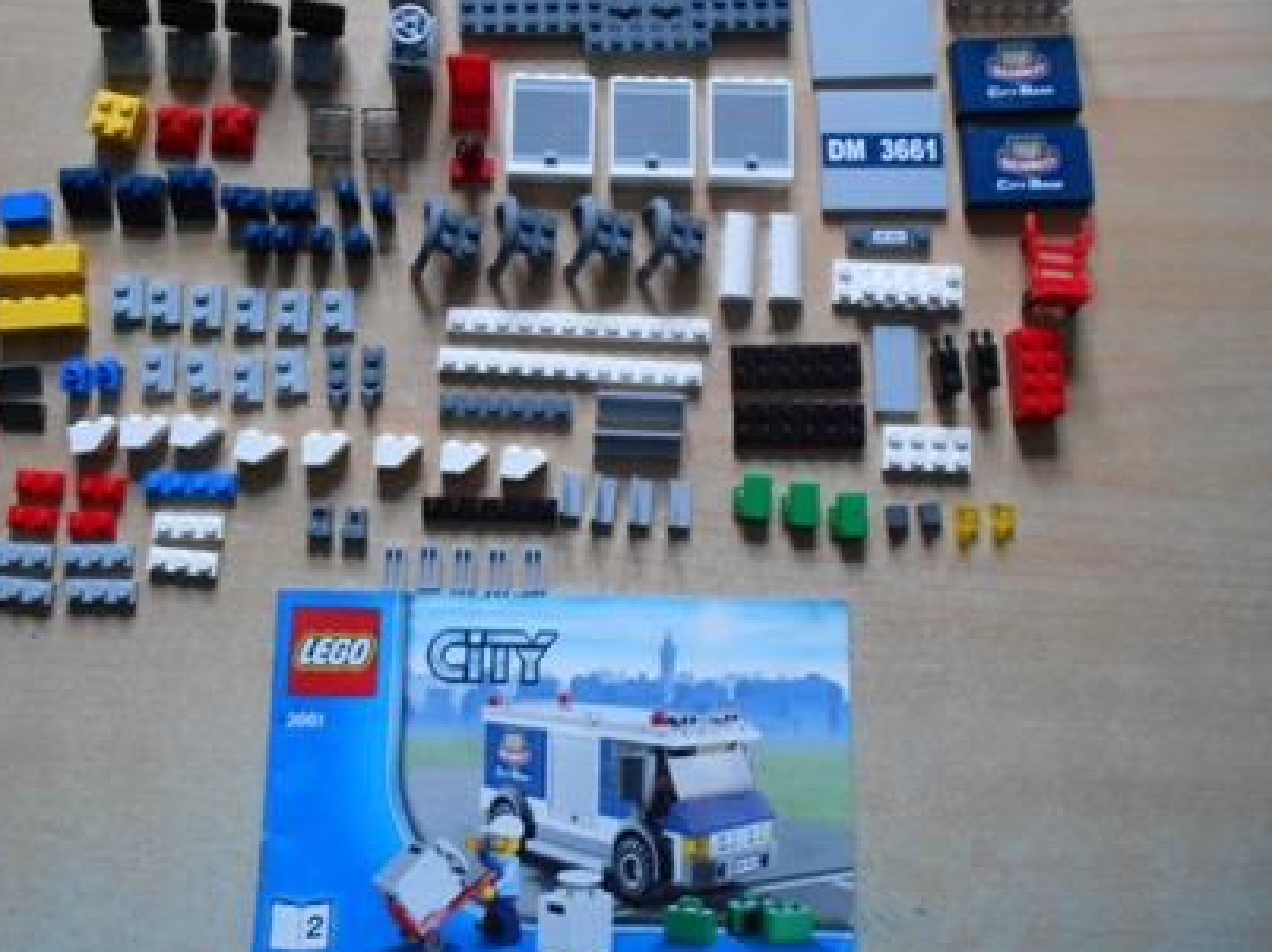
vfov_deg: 48.2
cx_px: 566
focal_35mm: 29
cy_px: 462
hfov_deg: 61.5
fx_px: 1065
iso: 400
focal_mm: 4.6
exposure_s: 1/3
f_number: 3.2
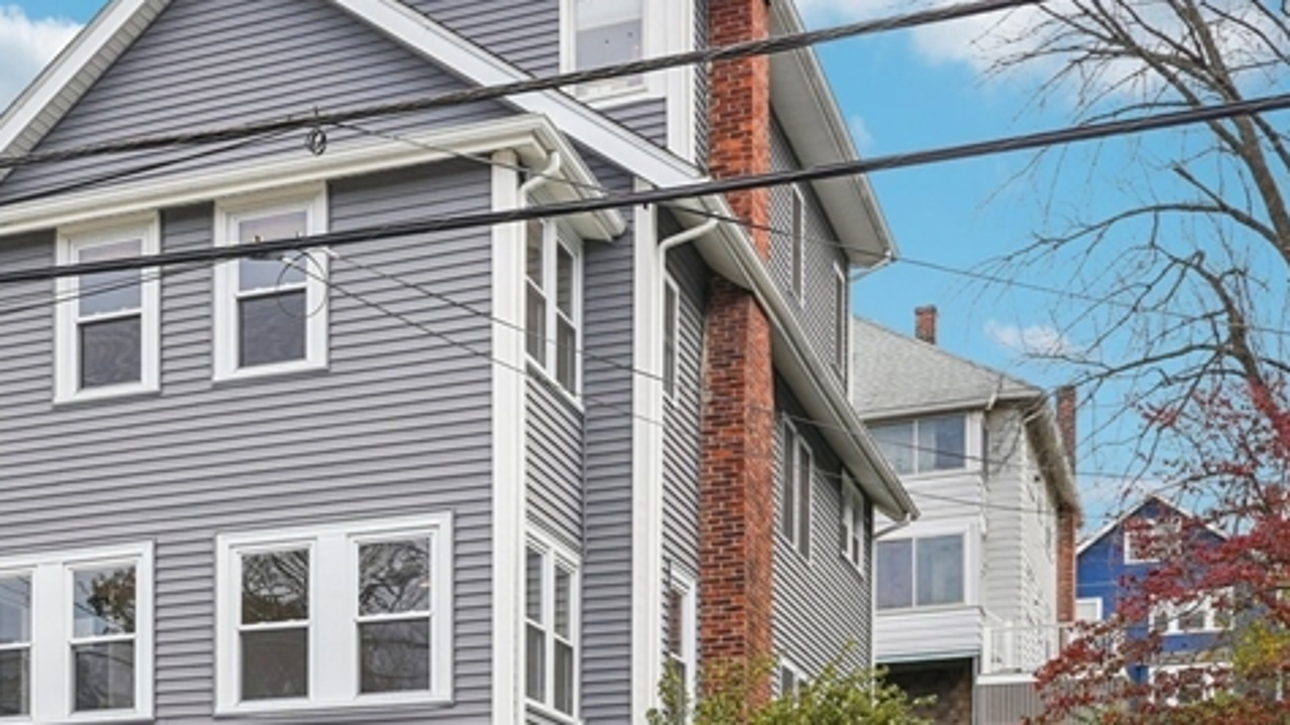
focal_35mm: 61
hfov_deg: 32.5
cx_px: 114
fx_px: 2086
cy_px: 754
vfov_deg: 19.1
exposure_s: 1/125
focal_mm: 27
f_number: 8
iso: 100
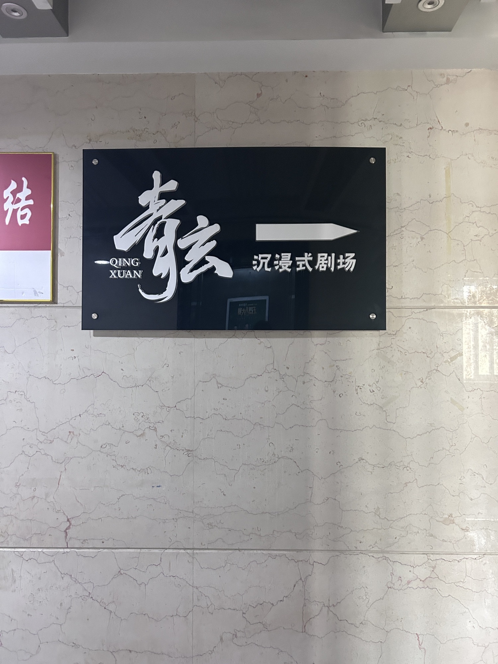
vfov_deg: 67.3
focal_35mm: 26
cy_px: 332
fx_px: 499
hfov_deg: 53.1
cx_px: 249
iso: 500
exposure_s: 1/50
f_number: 1.5
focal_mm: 5.7
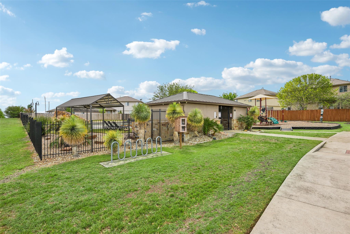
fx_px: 180
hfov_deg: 88.4
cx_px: 175
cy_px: 117
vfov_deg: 65.9
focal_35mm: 18
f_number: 6.7
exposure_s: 1/350
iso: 100
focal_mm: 18.5
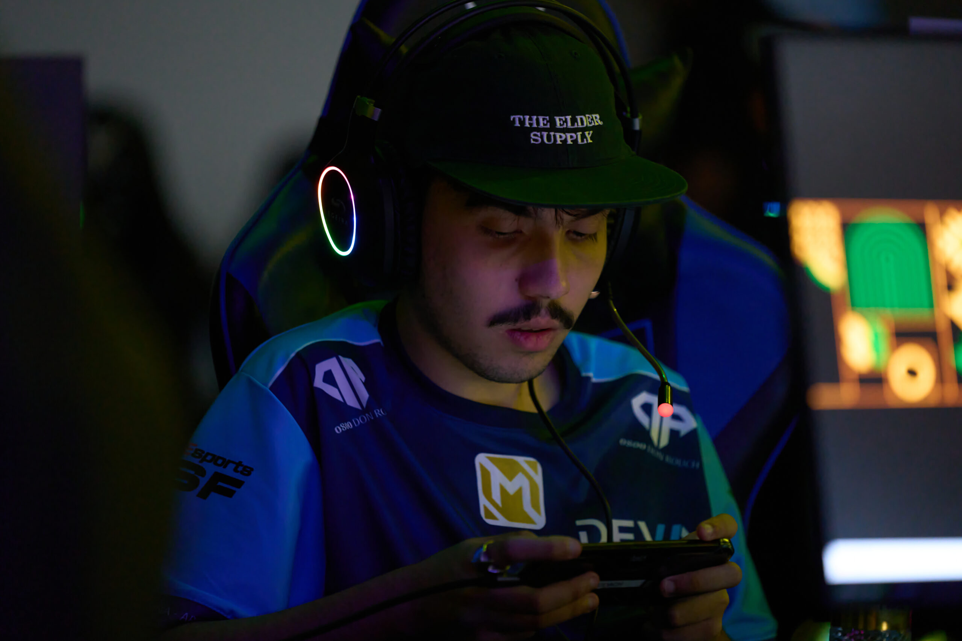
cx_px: 481
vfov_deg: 6.9
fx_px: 5344
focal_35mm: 200
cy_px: 320
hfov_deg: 10.3
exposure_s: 1/200
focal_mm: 200
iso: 6400
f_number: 2.8
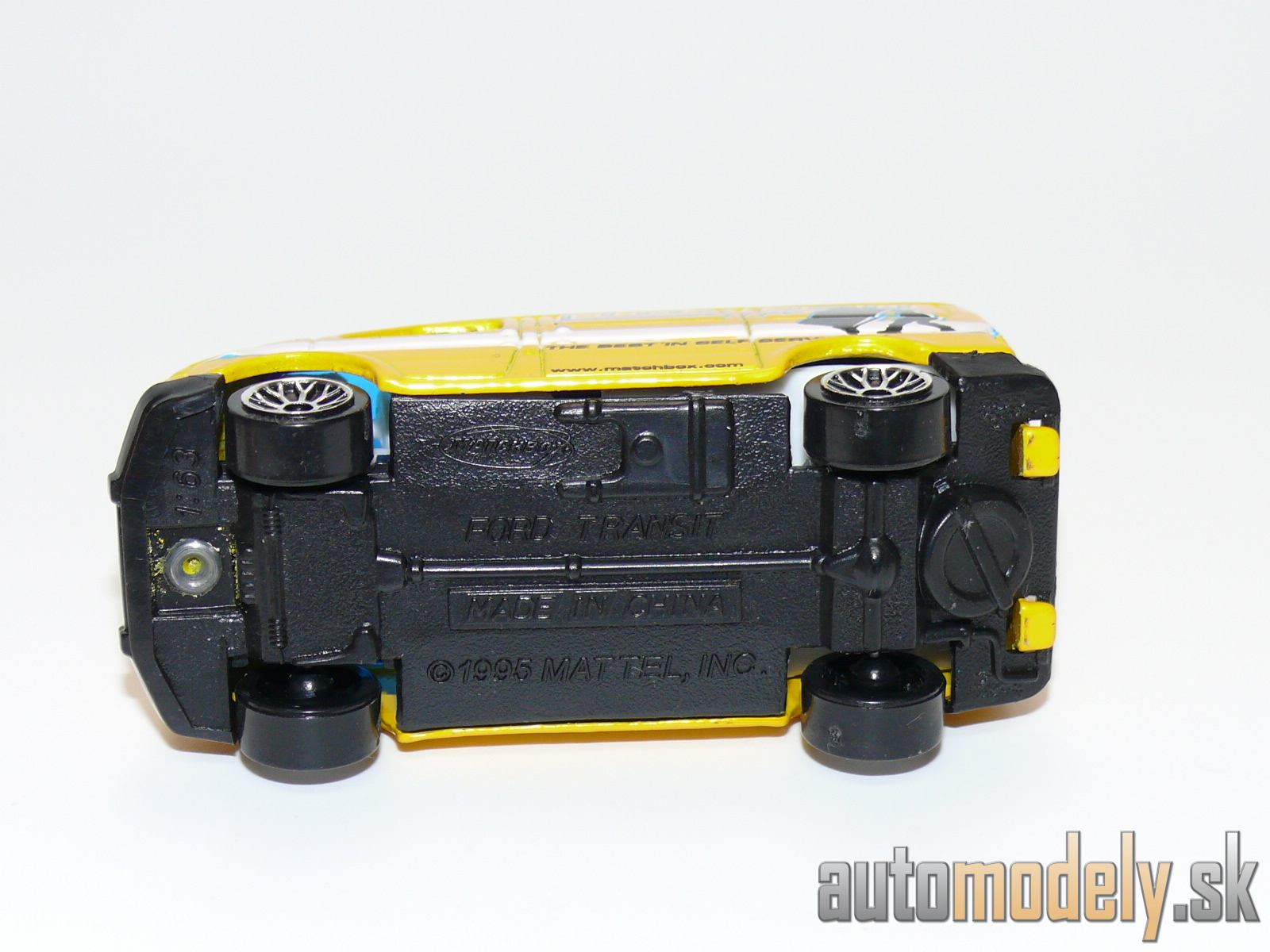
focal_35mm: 87
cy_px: 476
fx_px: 3192
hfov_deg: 22.5
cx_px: 635
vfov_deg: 17.0
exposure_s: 1/30
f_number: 4
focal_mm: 12.3
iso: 100
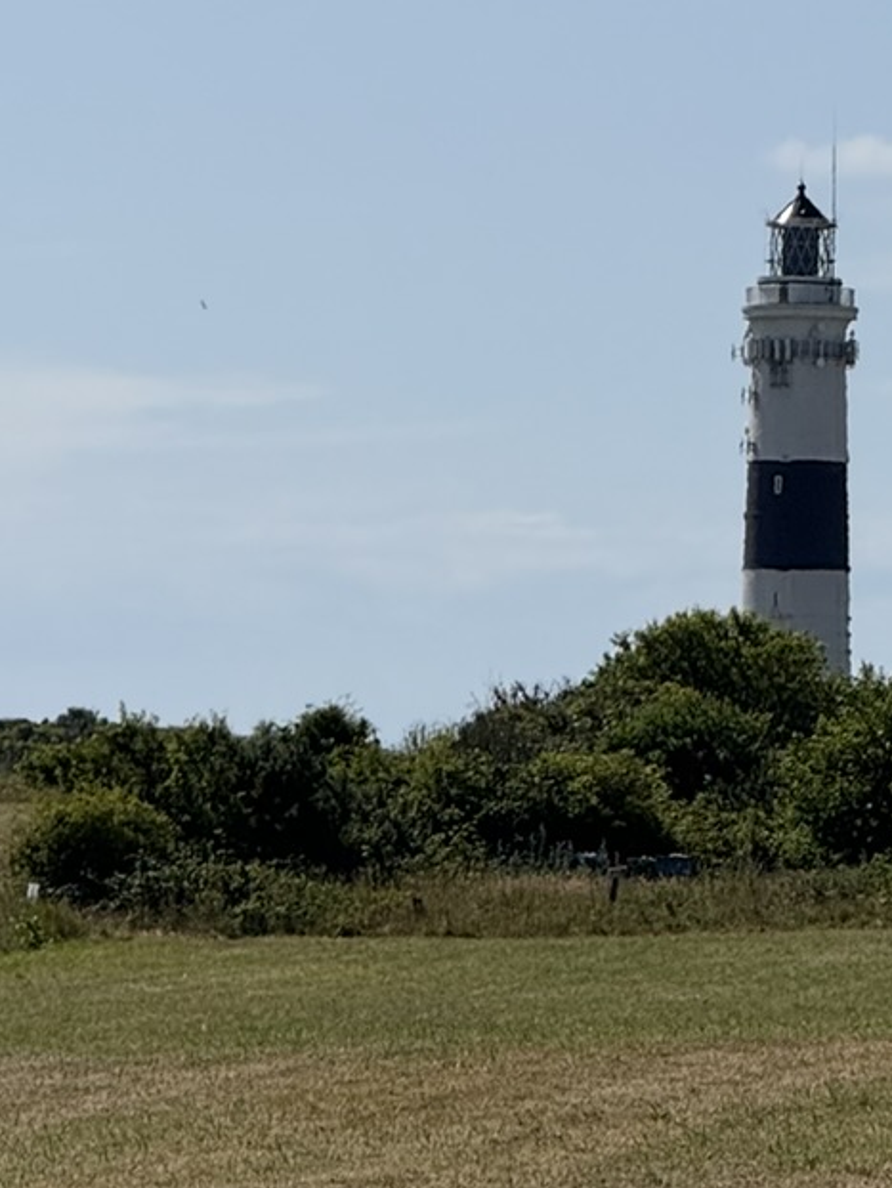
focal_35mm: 395
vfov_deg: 5.0
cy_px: 569
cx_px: 733
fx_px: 13562
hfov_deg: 3.8
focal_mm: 15.66
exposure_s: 1/3195
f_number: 2.8
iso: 50
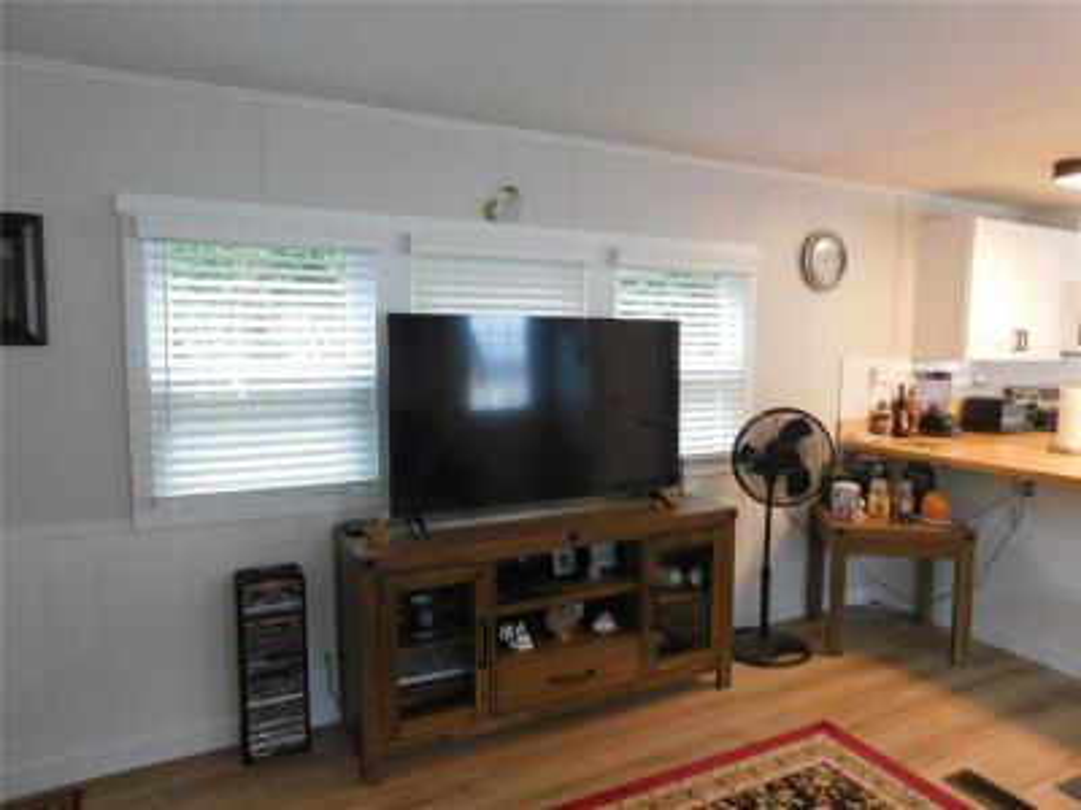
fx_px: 718
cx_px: 540
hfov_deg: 73.9
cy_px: 405
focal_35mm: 23
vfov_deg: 58.9
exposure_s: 1/30
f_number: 3
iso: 200
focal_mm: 4
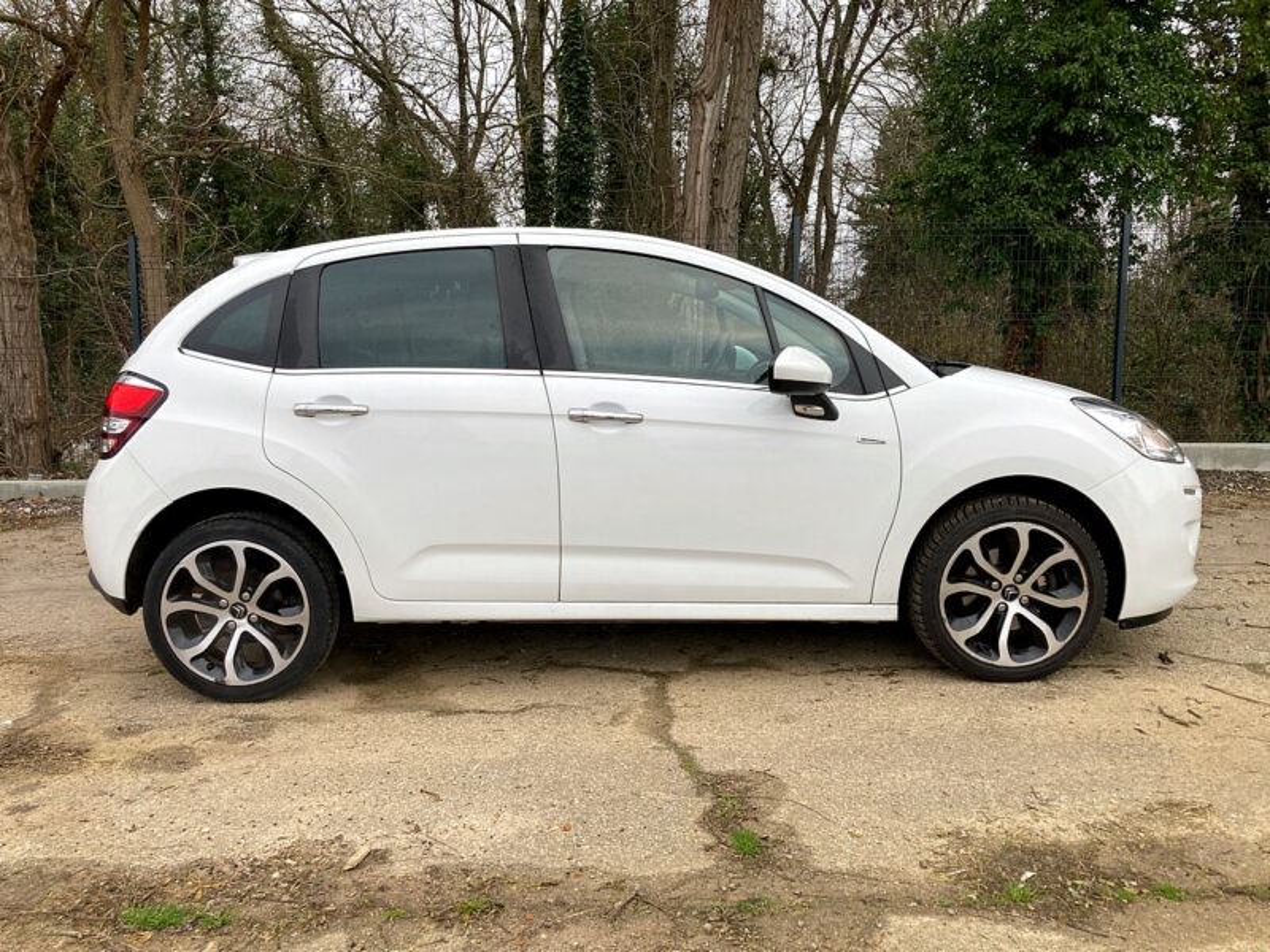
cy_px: 476
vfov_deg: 49.7
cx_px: 635
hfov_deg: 63.4
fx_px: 1027
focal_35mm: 28
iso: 20
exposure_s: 1/152
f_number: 1.8
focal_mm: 3.99
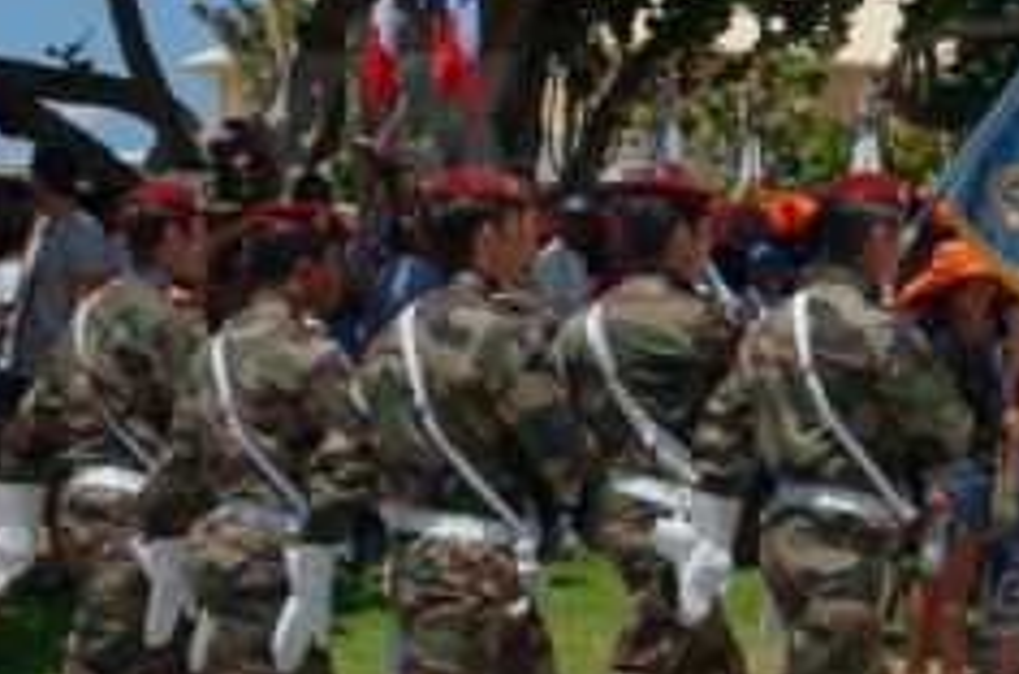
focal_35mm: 122
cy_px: 255
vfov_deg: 11.2
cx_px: 1554
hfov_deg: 15.5
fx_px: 3444
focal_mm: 24
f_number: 11
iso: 125
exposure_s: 1/400
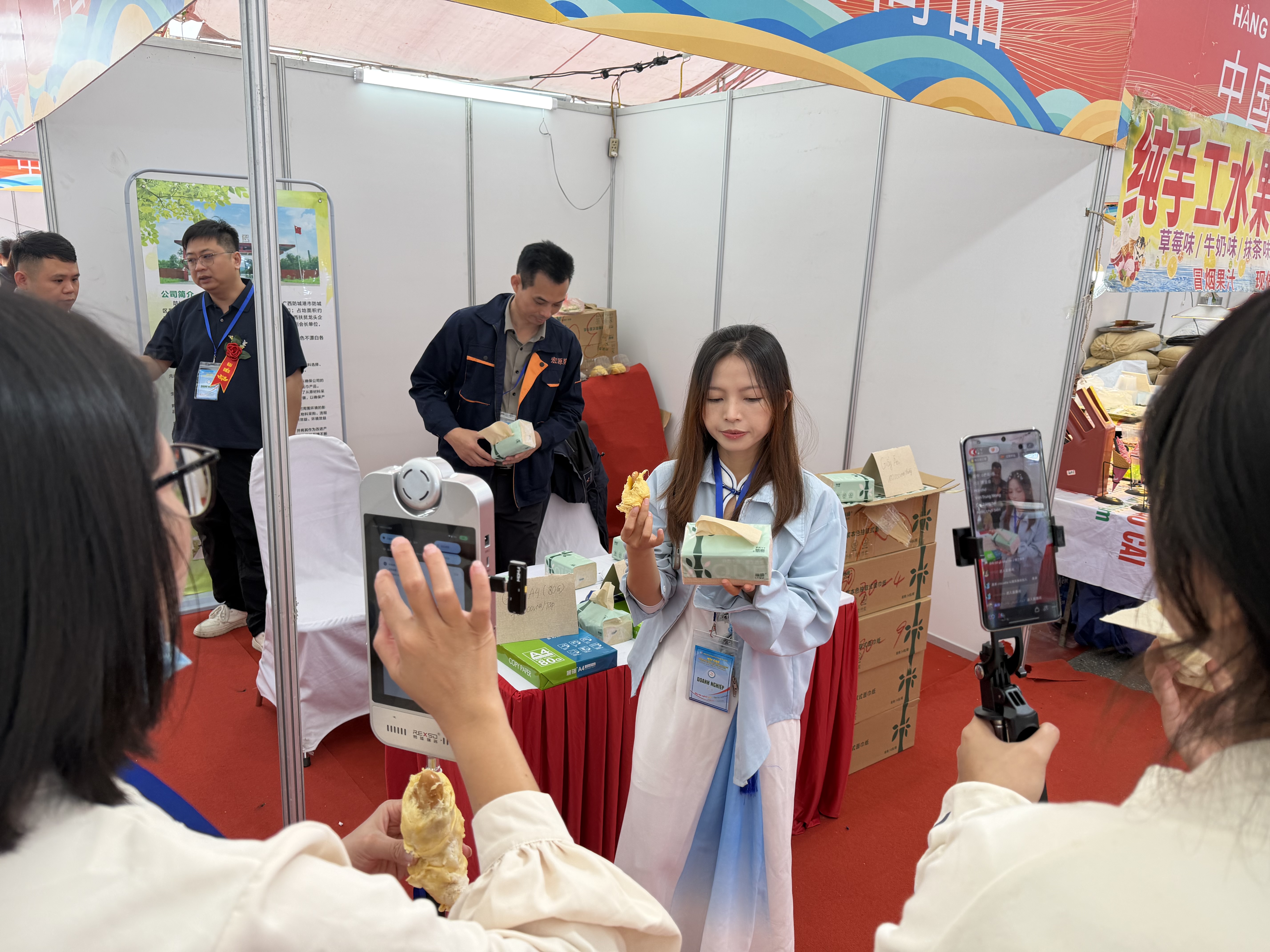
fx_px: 881
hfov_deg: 71.6
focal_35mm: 24
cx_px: 635
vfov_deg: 56.8
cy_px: 476
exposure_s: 1/123
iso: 50
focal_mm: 6.76
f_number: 1.78
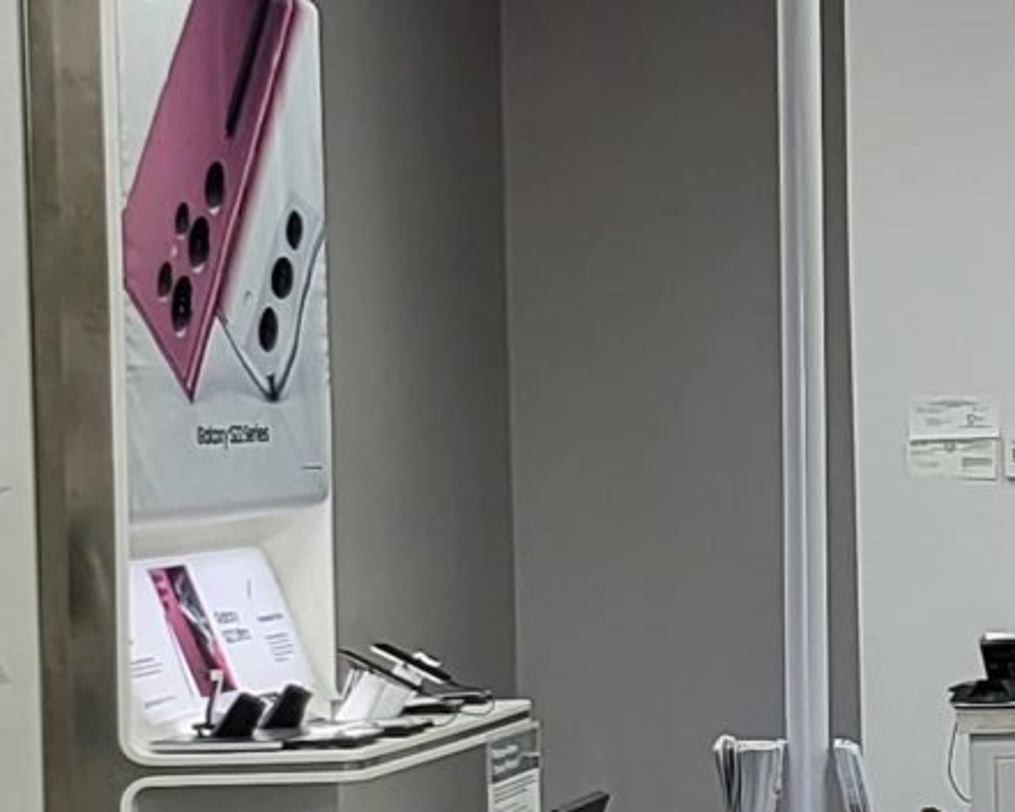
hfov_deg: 12.4
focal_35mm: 136
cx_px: 2060
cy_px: 515
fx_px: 4086
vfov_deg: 11.3
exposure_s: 1/120
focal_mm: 5
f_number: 1.8
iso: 160
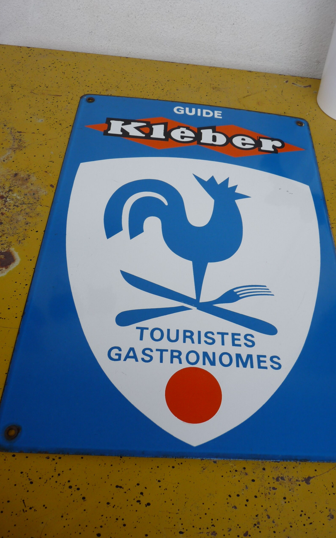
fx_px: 425
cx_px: 193
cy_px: 268
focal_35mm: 29
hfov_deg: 43.0
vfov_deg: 64.6
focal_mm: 4.8
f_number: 2.8
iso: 100
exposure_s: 1/30
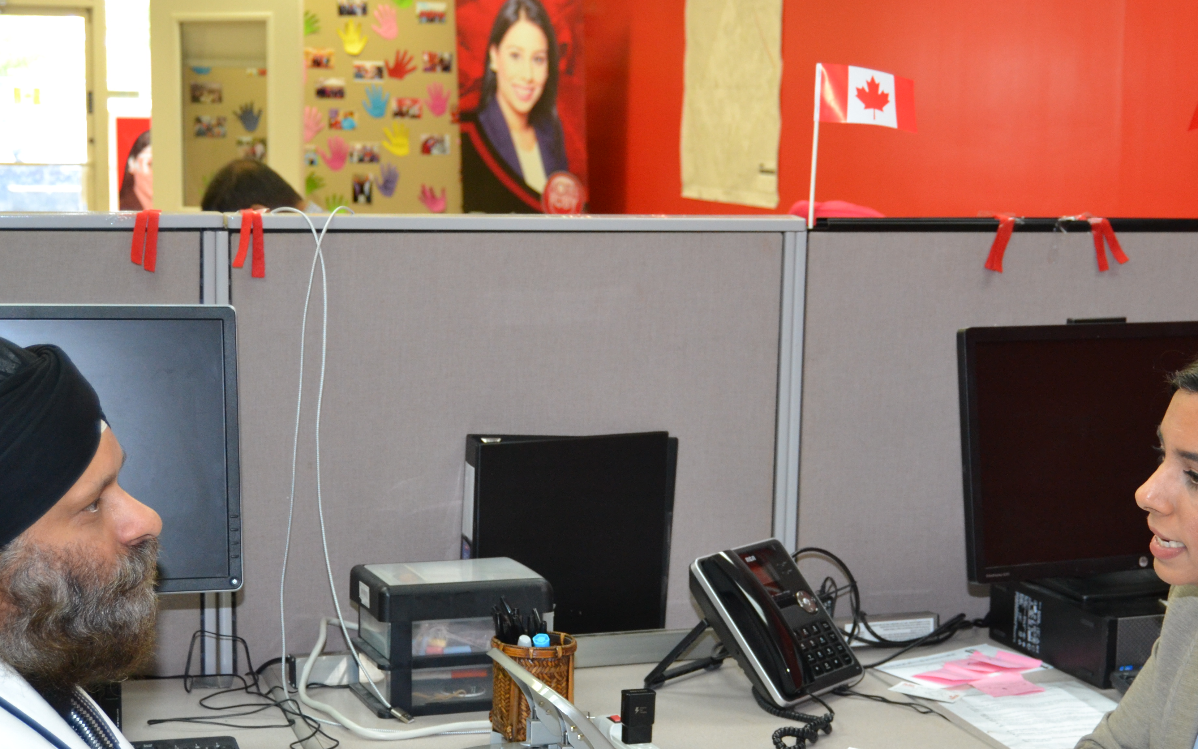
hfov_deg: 30.1
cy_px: 487
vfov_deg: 19.1
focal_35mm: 68
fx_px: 2220
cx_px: 741
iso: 900
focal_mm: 32
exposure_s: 1/60
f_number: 4.5
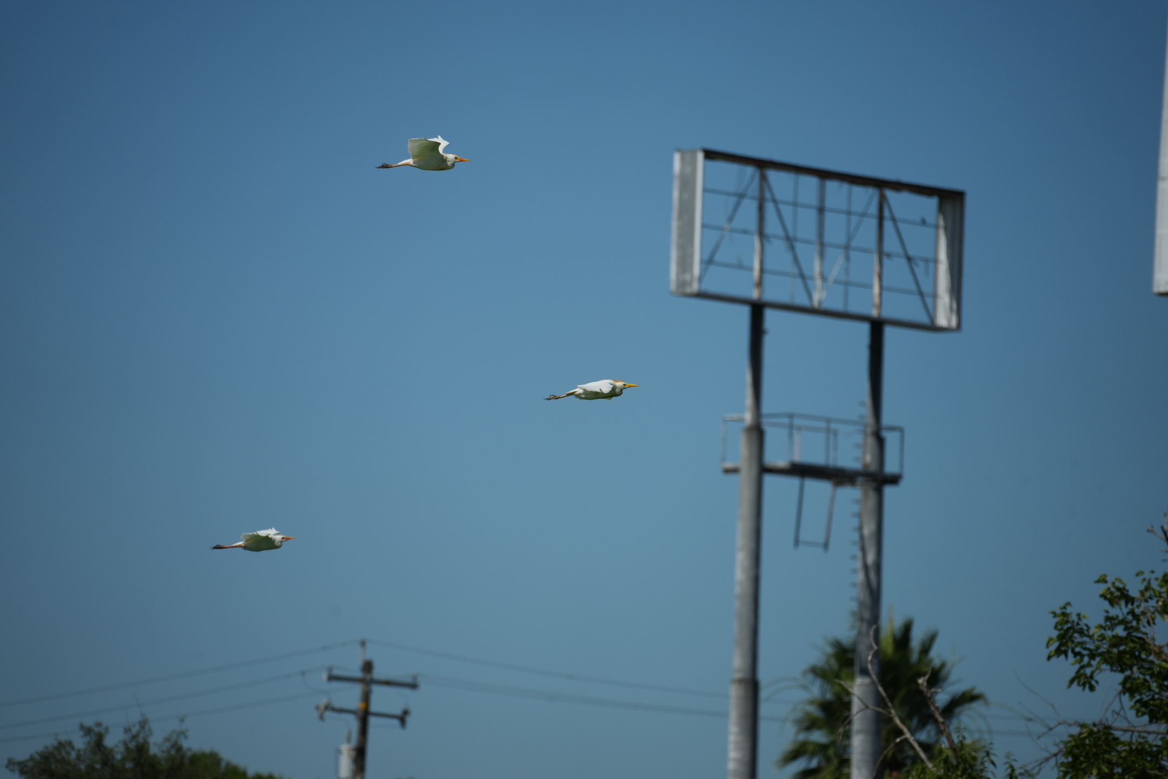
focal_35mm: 300
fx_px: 9733
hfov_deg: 6.9
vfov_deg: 4.6
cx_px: 584
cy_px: 390
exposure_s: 1/2000
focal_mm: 300
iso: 250
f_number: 7.1
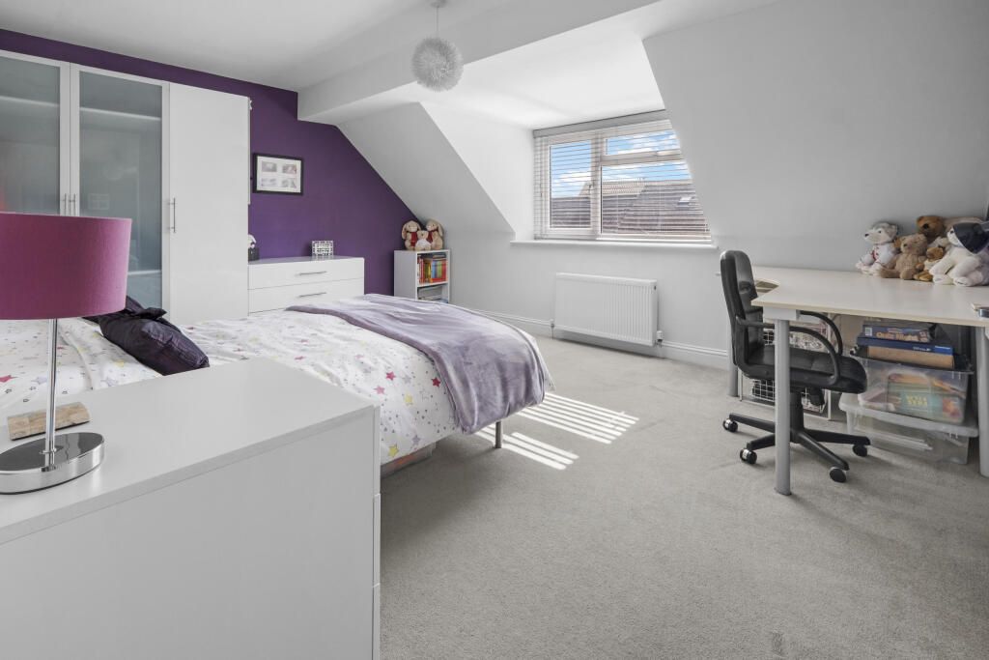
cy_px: 330
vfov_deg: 77.3
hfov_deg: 100.4
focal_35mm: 15
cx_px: 494
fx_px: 412
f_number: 8
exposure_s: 1/15
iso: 500
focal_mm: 10
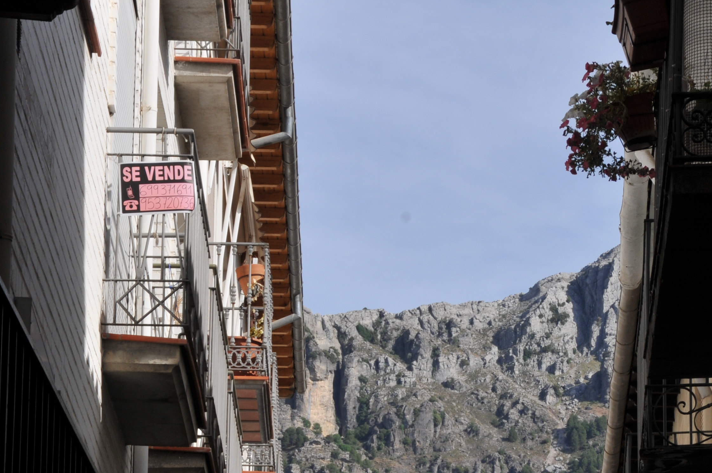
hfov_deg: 12.8
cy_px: 360
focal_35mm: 160
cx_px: 466
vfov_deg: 8.5
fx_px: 3161
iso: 200
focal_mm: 56
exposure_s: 1/160
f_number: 18
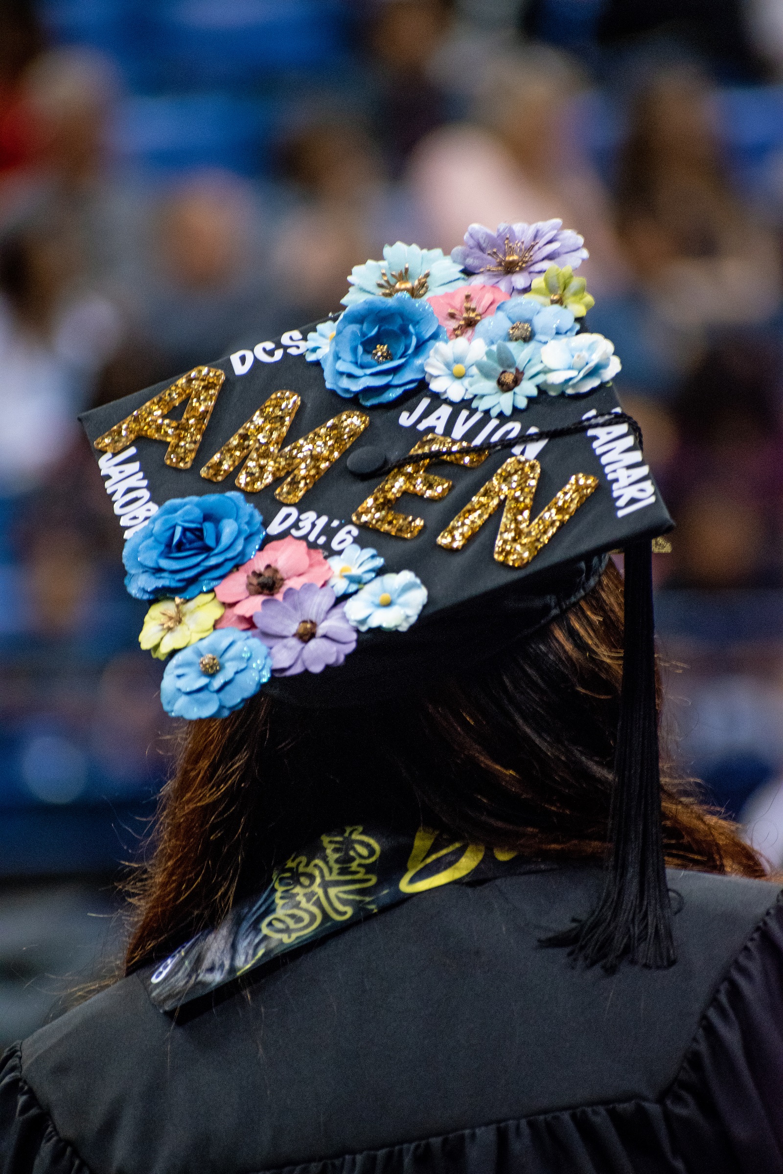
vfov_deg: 4.6
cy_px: 587
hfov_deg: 3.1
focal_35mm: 450
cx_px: 392
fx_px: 14680
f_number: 6.3
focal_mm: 300
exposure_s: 1/125
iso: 1250
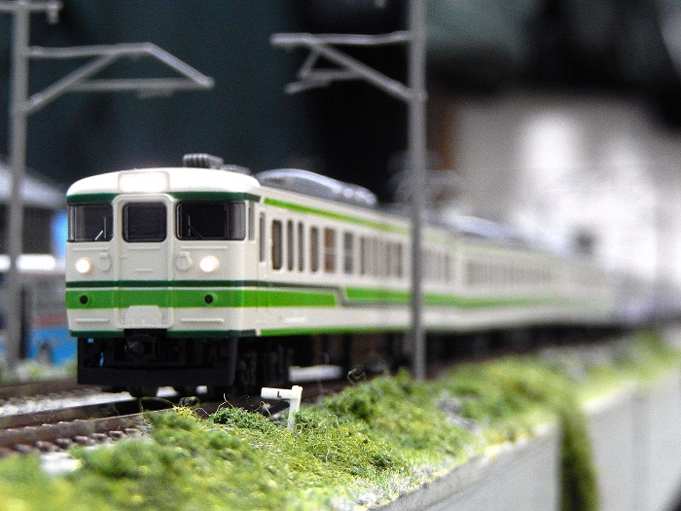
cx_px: 340
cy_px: 256
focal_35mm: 95
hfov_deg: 20.7
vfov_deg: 15.6
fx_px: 1869
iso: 800
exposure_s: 1/13
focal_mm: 17
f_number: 5.2
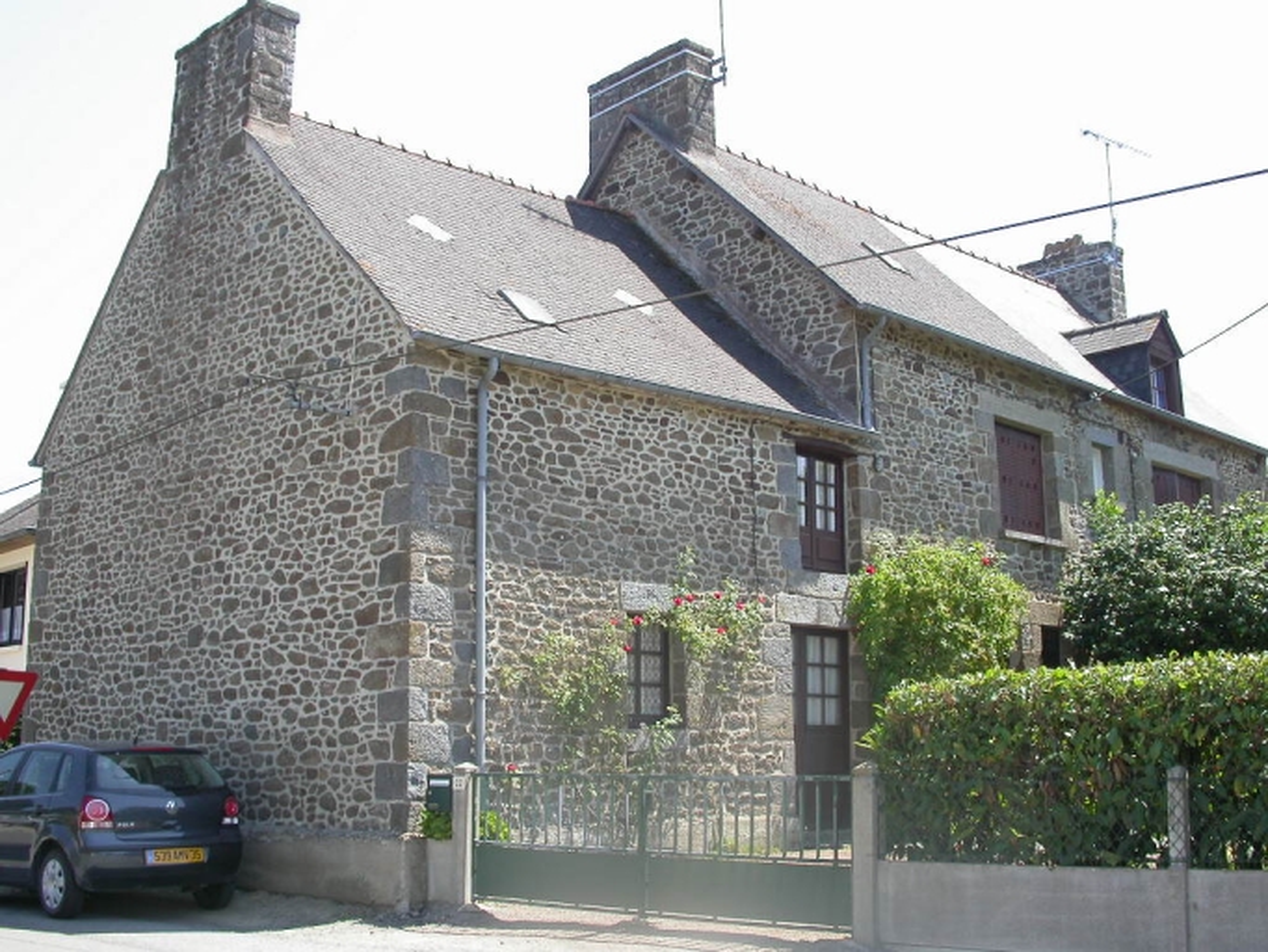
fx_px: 1392
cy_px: 476
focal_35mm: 38
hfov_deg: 49.0
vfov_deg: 37.7
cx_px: 634
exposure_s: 1/186
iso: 100
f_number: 5.3
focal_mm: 7.85
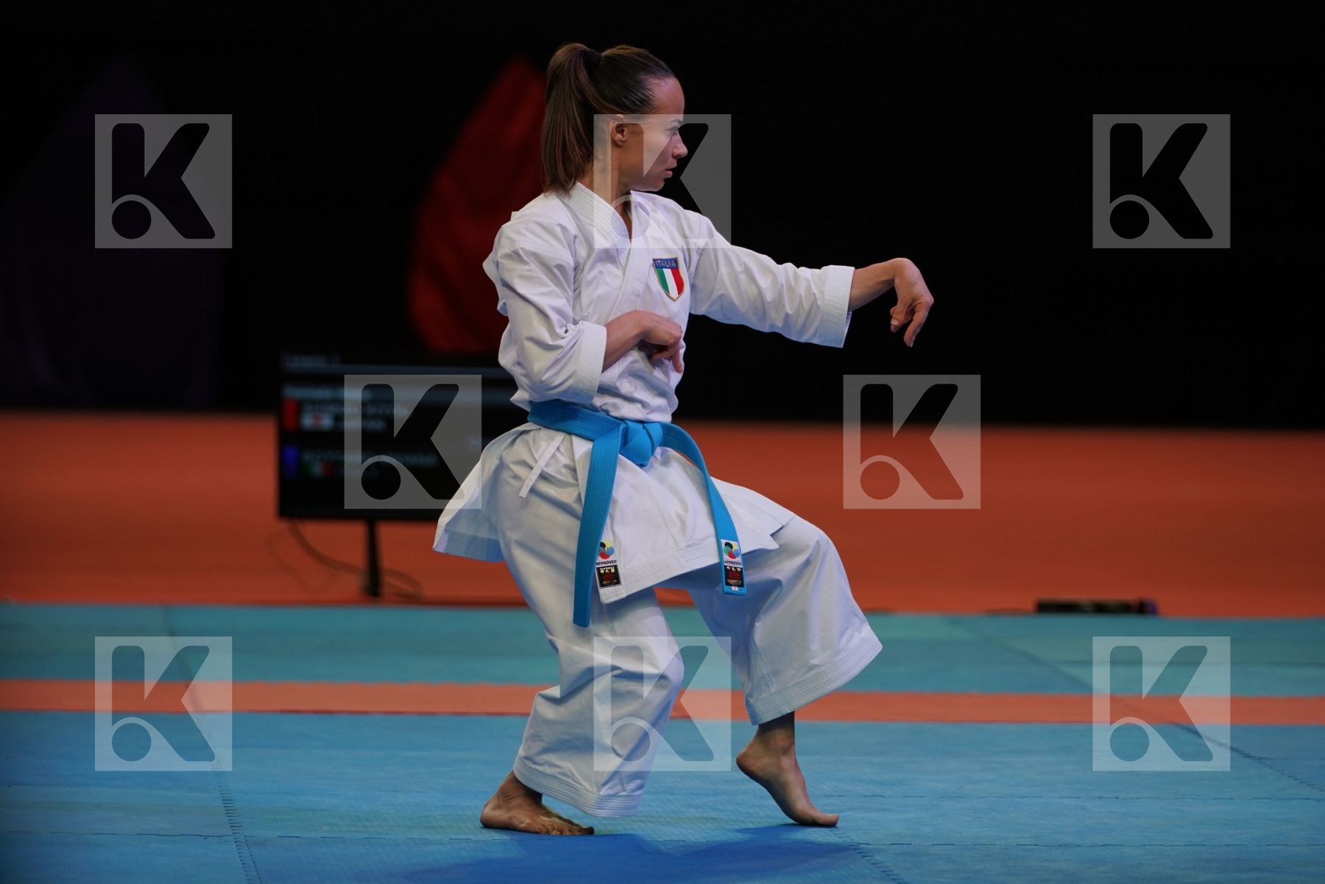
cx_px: 662
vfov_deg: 6.9
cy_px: 442
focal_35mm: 199
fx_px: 7324
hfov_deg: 10.3
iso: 400
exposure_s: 1/400
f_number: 4
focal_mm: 199
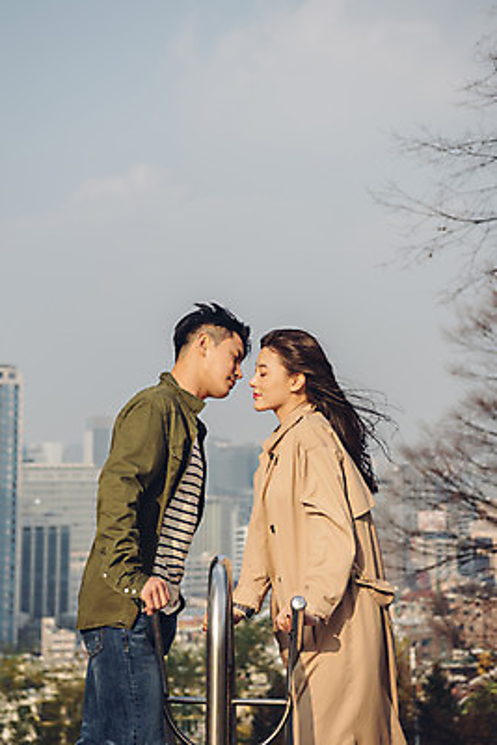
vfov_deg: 28.8
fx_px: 1448
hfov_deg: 19.5
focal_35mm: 70
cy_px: 372
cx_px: 248
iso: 250
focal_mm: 70
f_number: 4.5
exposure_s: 1/1600
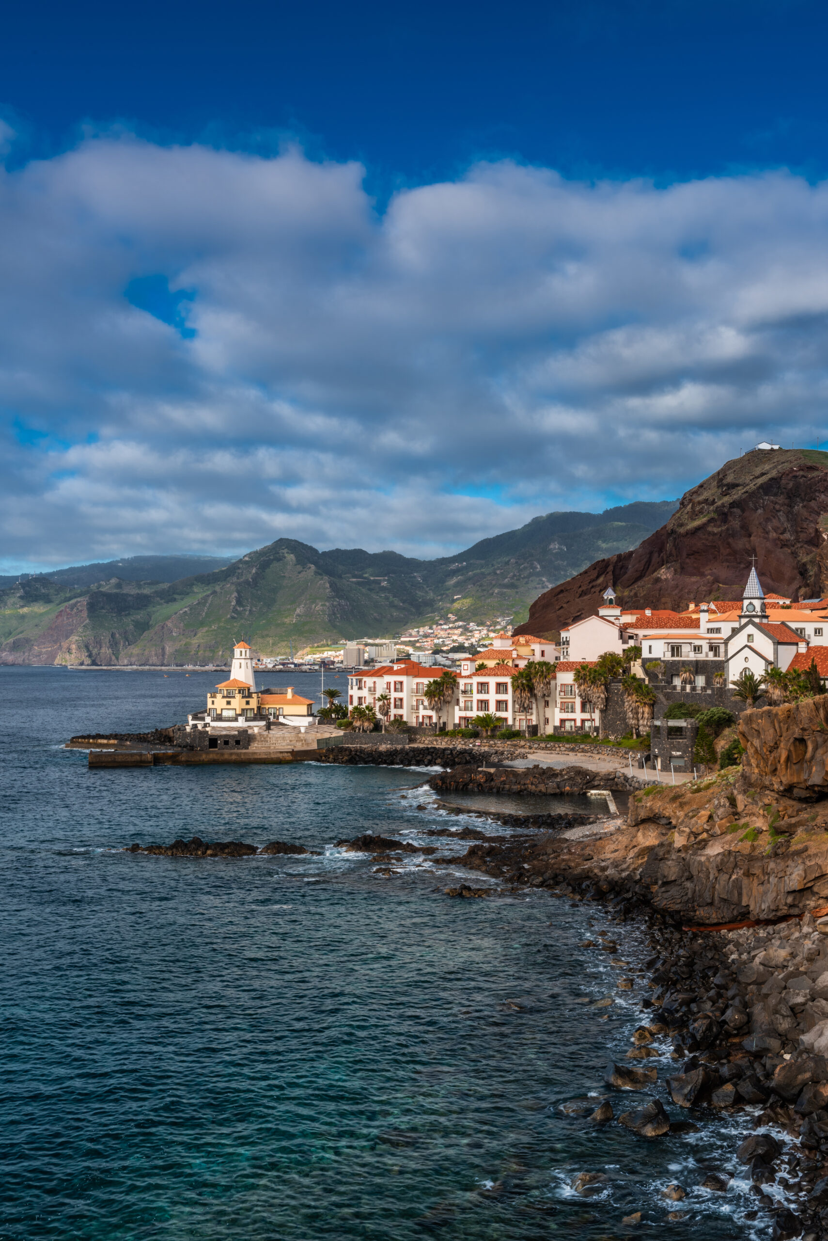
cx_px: 414
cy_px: 620
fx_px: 1310
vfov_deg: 50.7
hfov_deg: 35.1
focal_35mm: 38
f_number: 16
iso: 31
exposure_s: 1/6
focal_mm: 38
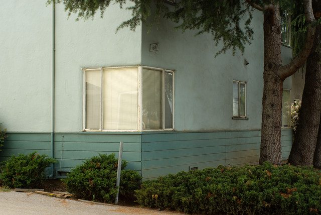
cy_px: 108
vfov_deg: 21.1
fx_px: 576
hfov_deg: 31.2
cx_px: 160
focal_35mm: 64
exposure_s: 1/50
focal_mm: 43
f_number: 6.3
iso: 100
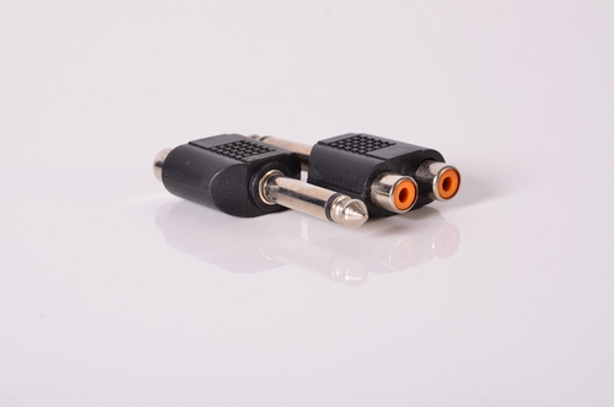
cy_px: 204
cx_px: 307
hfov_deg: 13.1
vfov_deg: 8.7
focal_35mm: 158
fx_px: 2680
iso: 100
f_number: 14
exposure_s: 1/200
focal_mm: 105
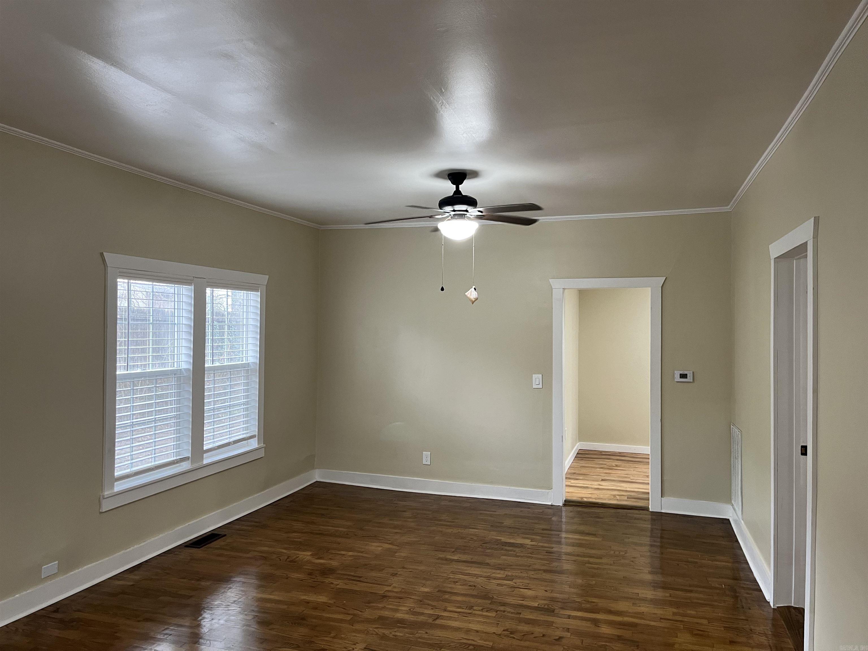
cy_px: 326
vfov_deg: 53.1
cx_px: 434
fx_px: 652
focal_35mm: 26
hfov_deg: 67.3
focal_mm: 5.1
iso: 125
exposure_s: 1/60
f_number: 1.6
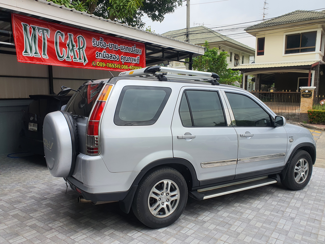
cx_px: 162
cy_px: 122
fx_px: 244
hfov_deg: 67.3
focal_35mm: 26
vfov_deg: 53.1
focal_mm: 4.3
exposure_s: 1/928
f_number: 2.4
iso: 50
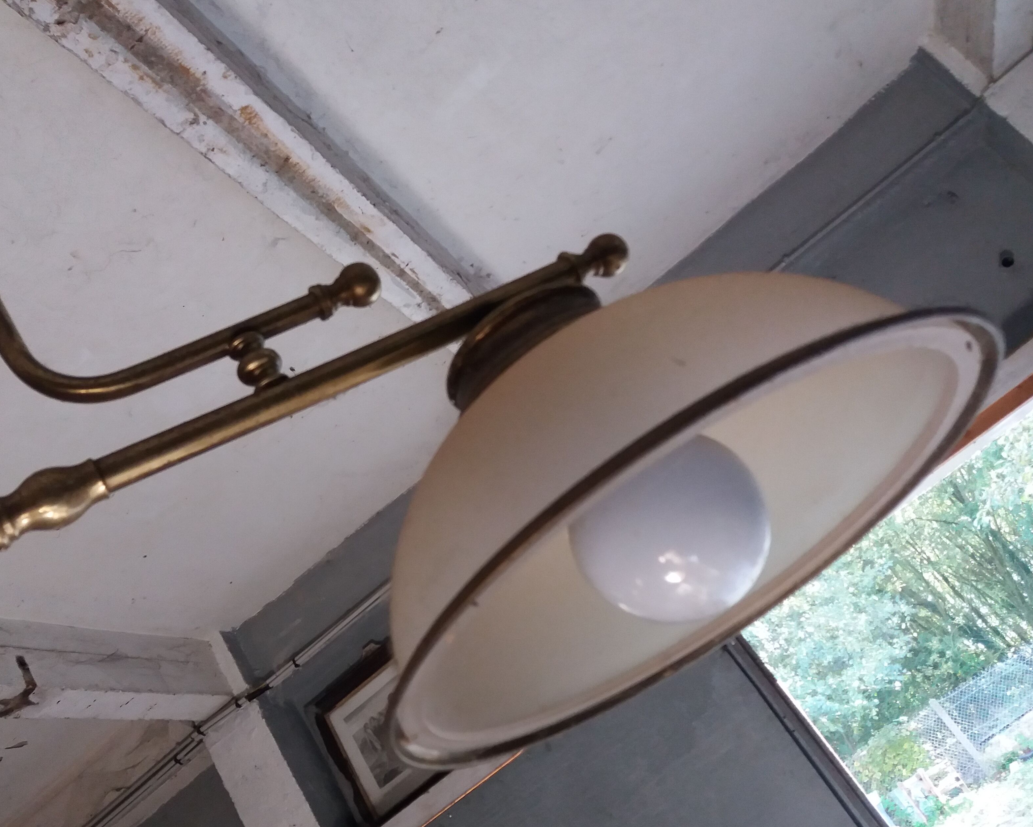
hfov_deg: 50.0
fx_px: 1101
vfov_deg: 41.0
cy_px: 479
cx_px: 421
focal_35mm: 36
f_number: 1.9
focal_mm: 3.7
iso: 160
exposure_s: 1/30
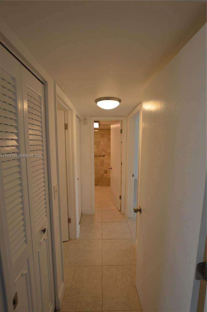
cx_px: 104
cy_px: 156
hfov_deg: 77.2
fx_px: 130
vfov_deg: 100.5
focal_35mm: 15
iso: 400
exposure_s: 1/100
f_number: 5
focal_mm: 10
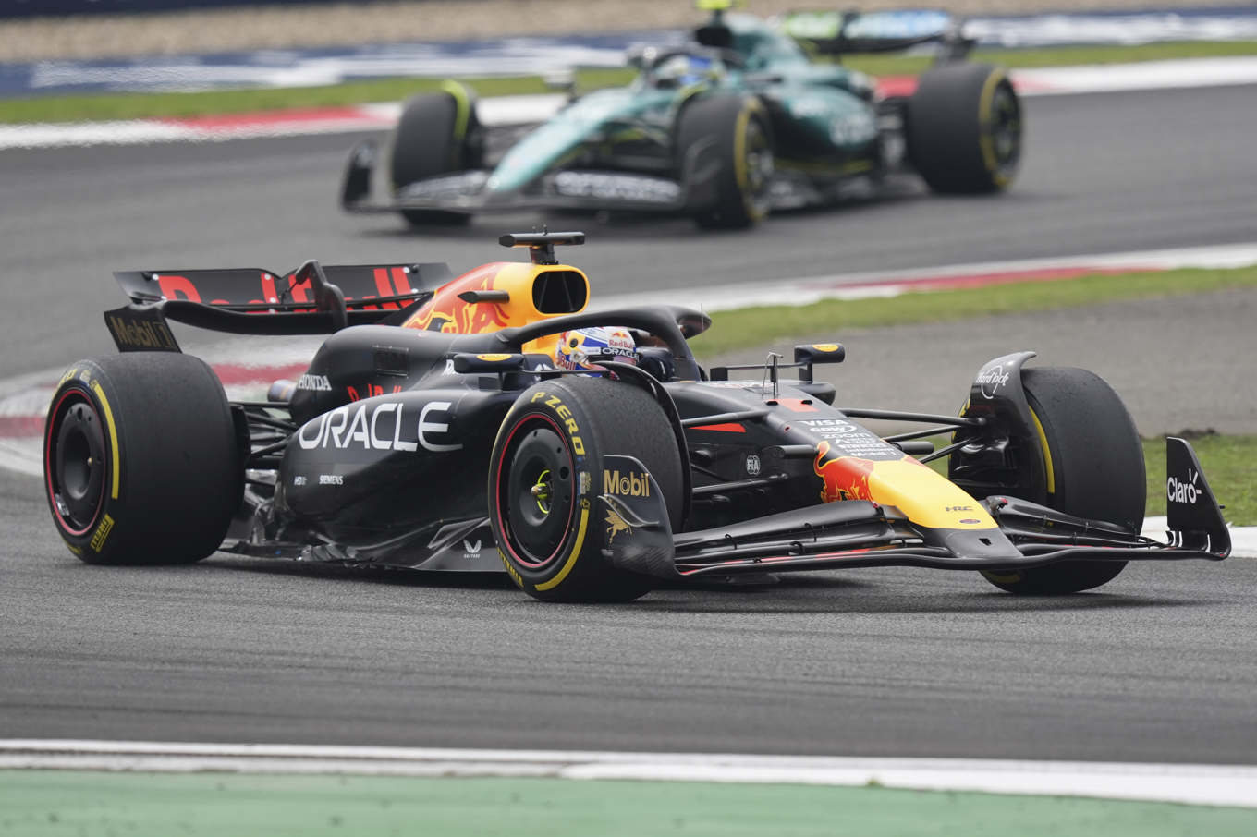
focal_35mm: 400
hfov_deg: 5.2
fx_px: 13962
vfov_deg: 3.4
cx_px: 628
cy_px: 418
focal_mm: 400
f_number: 4
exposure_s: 1/4000
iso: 640
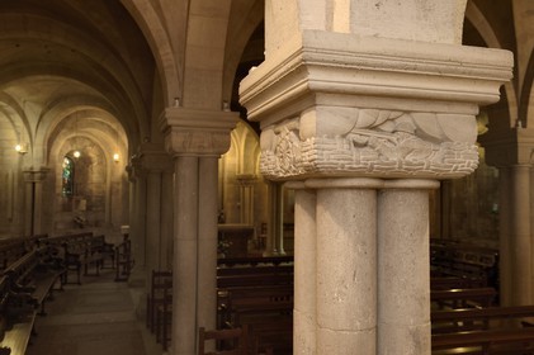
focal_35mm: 35
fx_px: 519
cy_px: 178
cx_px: 267
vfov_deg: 37.8
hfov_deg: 54.5
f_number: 5.6
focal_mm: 35
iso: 800
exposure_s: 1/6
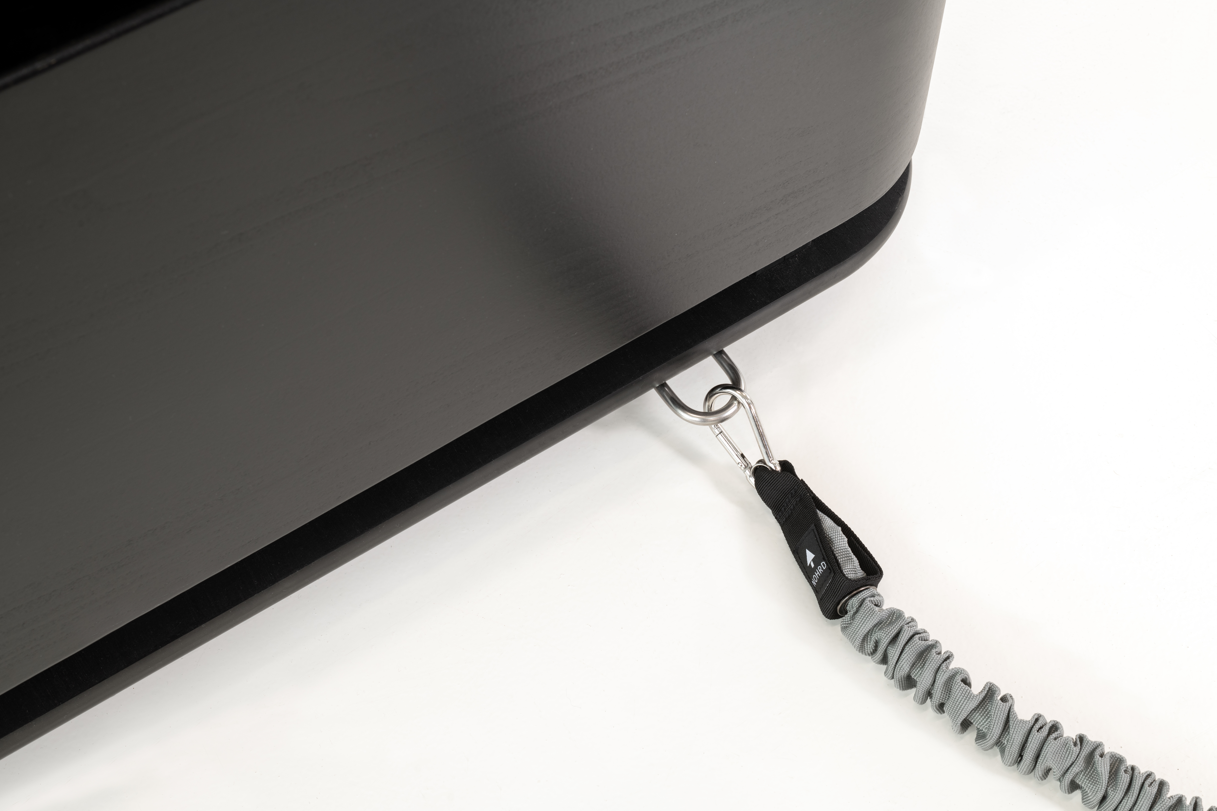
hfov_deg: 39.6
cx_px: 608
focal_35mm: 50
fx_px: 1690
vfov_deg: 27.0
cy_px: 406
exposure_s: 1/3
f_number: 13
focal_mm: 50
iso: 100
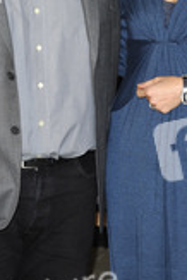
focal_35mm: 201
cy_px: 55
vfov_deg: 10.2
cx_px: 86
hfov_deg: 6.8
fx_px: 1563
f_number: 5.6
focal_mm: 82
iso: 1250
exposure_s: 1/125
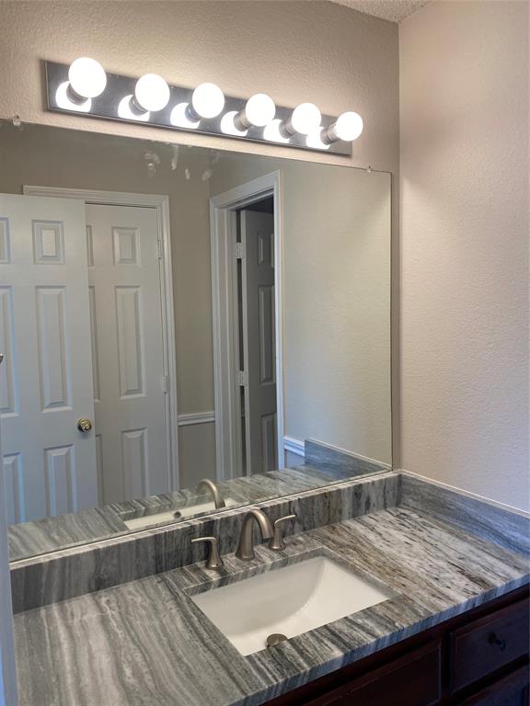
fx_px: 531
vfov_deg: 67.3
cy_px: 353
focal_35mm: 26
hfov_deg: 53.1
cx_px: 265
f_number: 1.8
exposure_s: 1/120
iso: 100
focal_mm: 4.25
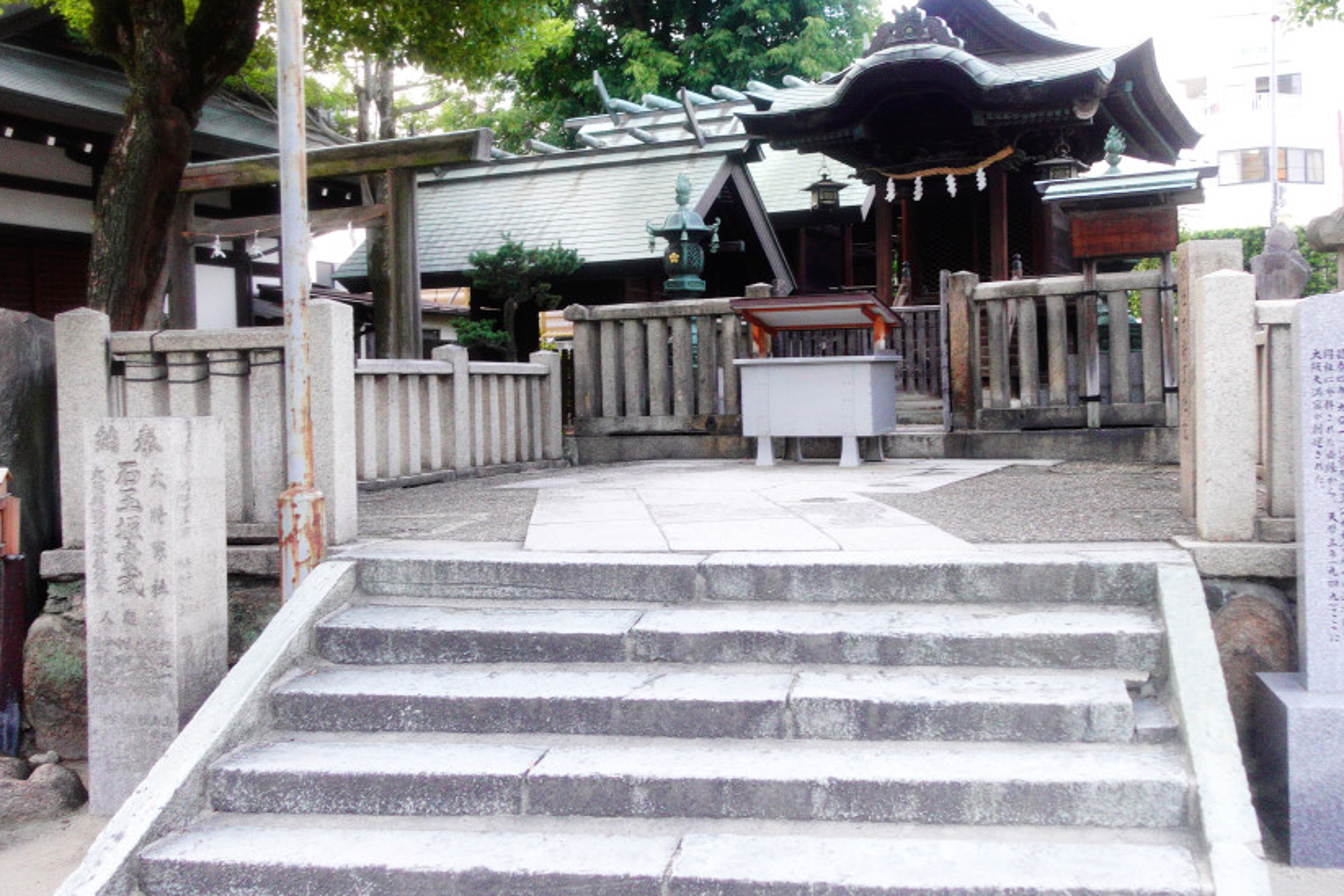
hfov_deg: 54.2
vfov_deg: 37.8
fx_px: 1307
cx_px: 774
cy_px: 411
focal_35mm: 35
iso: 640
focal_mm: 9.4
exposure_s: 1/125
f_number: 2.2
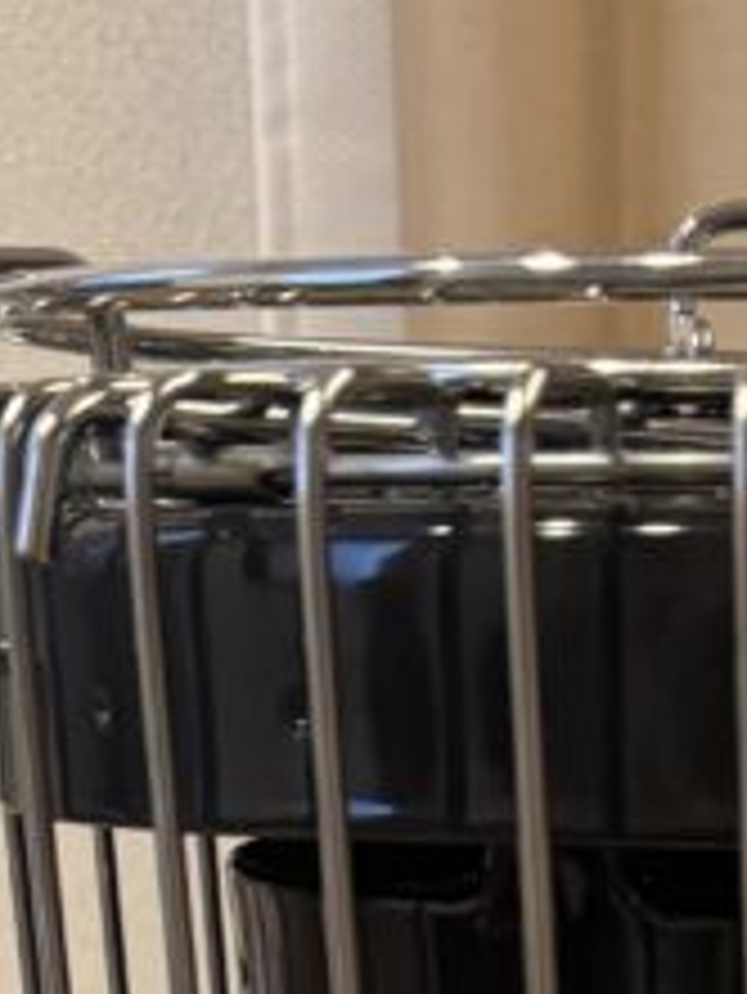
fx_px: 3191
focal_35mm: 111
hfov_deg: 13.0
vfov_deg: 13.8
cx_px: 932
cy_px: 2217
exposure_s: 1/60
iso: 400
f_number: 1.78
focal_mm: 6.86
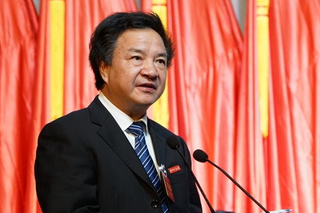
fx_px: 2267
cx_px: 176
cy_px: 105
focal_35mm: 255
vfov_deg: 5.4
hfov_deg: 8.1
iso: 5000
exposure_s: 1/100
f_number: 8
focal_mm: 181
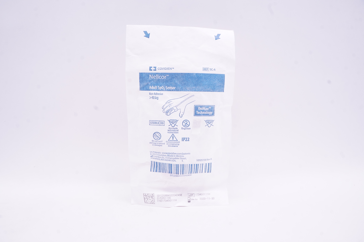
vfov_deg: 47.8
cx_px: 182
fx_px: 273
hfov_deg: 67.4
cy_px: 121
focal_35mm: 27
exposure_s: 1/20
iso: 800
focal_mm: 18
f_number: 14
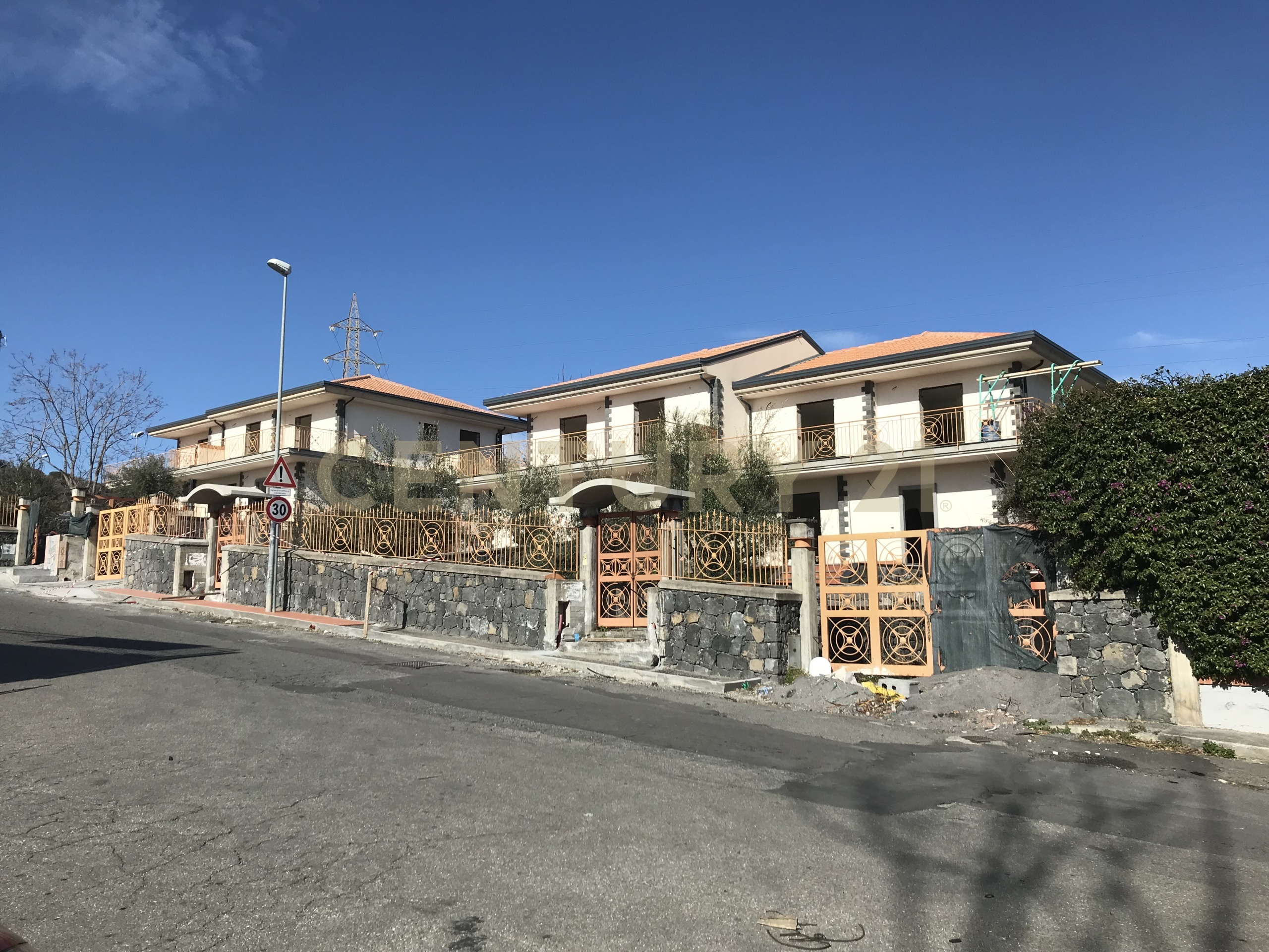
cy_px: 476
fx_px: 1026
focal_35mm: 28
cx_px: 634
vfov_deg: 49.7
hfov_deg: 63.4
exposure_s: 1/3300
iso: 20
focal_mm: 3.99
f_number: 1.8
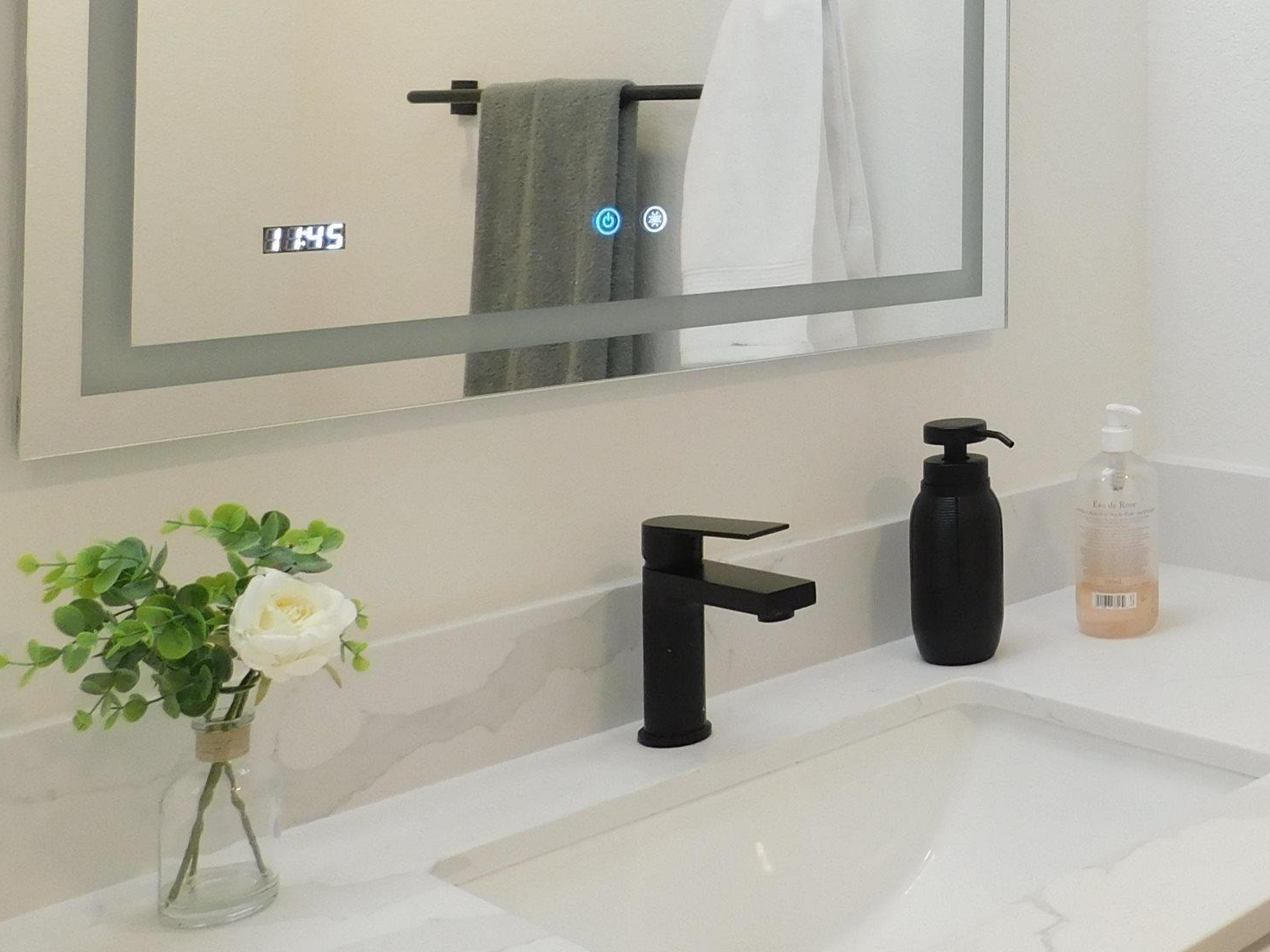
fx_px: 1761
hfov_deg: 35.7
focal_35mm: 48
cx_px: 1280
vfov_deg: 28.8
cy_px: 62
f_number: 3
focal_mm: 4
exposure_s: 1/50
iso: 125
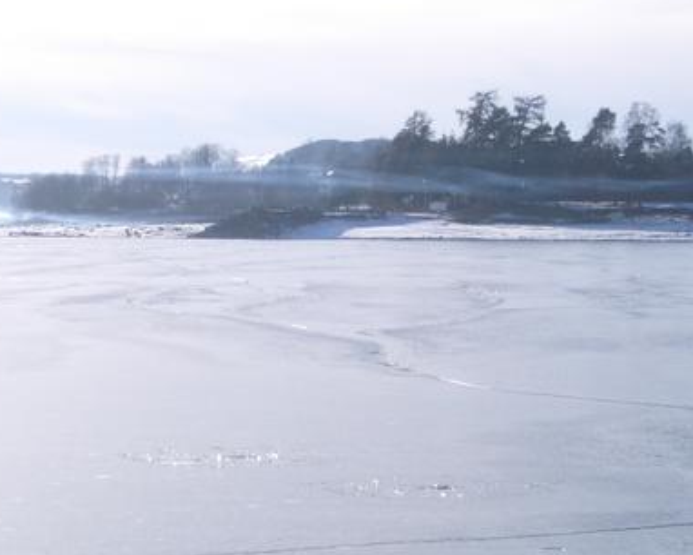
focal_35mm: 121
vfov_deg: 12.7
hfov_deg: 15.9
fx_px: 2483
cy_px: 178
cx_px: 321
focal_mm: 12.2
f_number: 6.2
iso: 50
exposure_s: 1/250
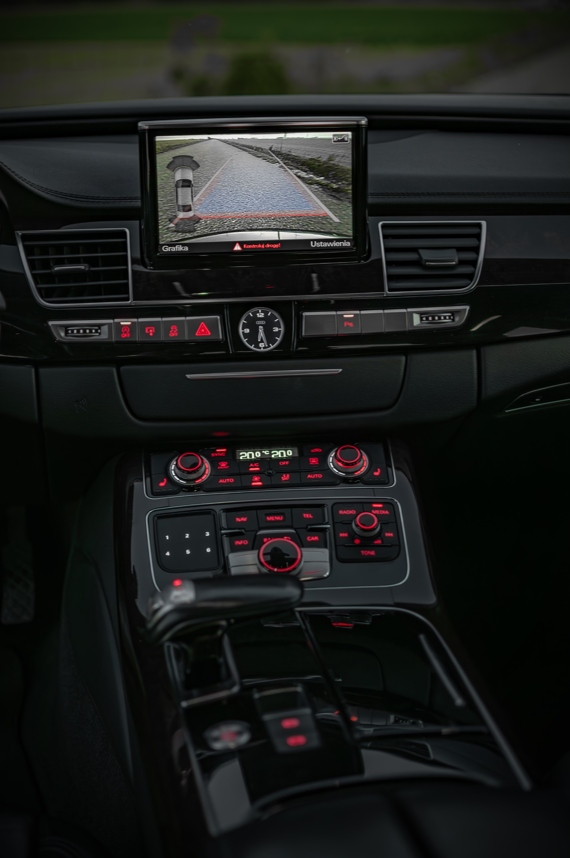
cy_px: 429
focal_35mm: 52
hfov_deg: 25.7
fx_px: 1250
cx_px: 285
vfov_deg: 37.9
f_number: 1.8
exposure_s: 1/50
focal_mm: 35
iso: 200
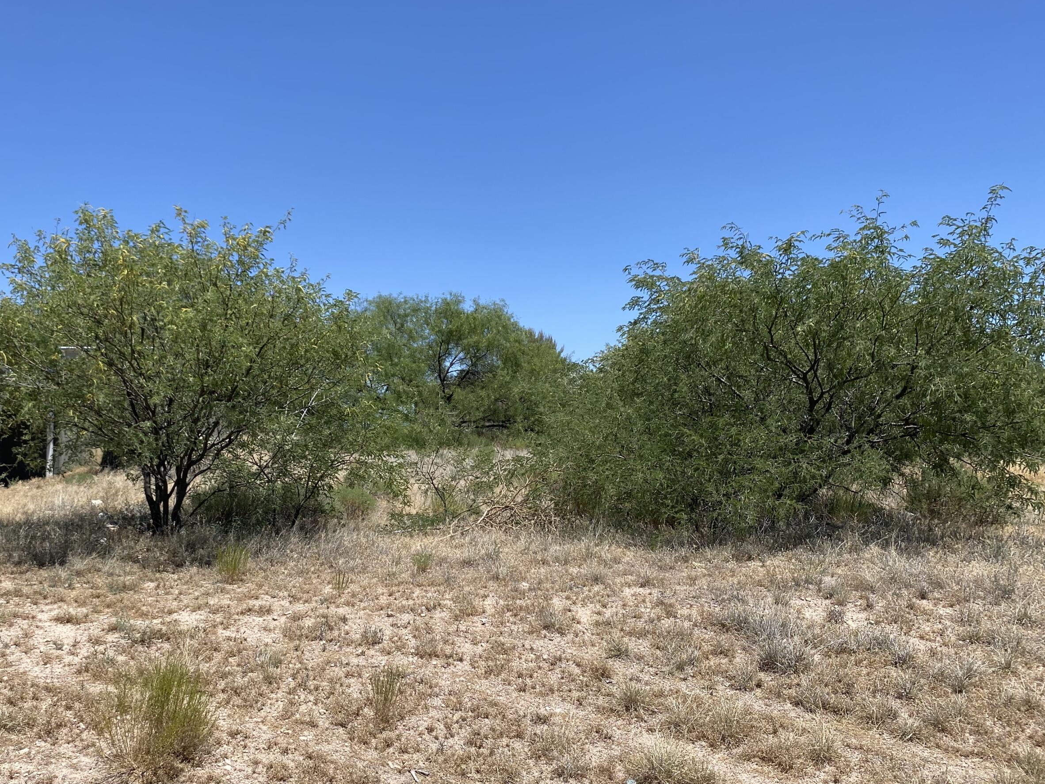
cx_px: 408
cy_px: 430
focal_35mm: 33
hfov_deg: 54.9
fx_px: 996
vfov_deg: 42.9
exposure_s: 1/3125
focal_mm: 4.25
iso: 32
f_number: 1.8
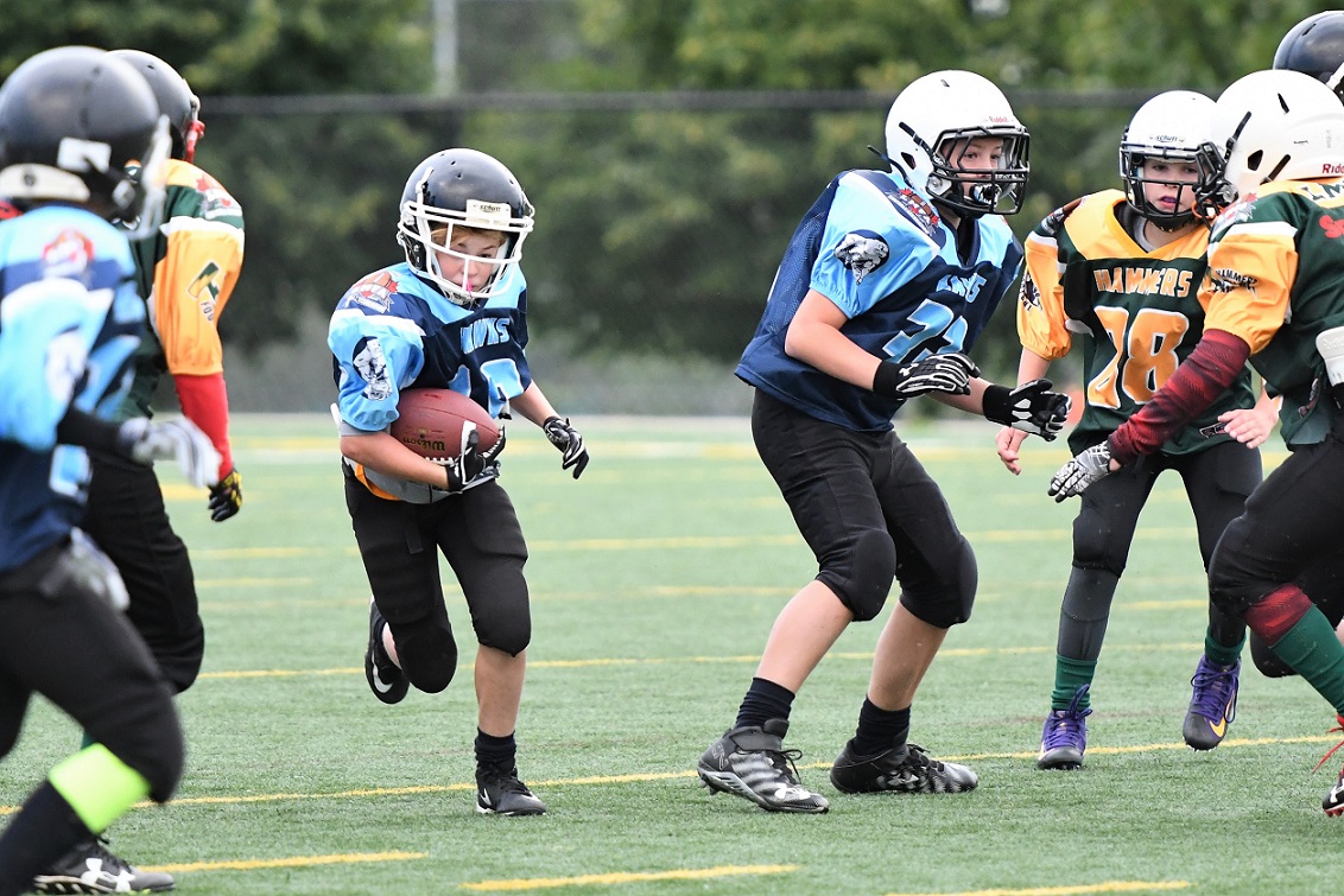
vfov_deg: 4.8
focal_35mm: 285
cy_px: 448
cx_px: 672
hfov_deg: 7.2
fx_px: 10641
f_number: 2.8
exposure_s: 1/1000
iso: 2500
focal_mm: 190
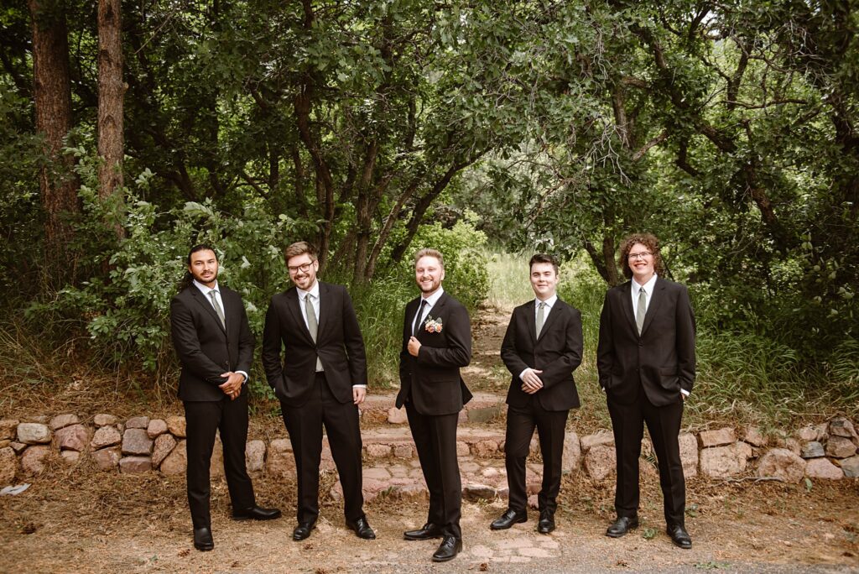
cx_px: 430
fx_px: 764
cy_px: 287
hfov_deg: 58.7
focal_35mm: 32
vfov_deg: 41.2
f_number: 2.8
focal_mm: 32
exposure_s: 1/800
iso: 320
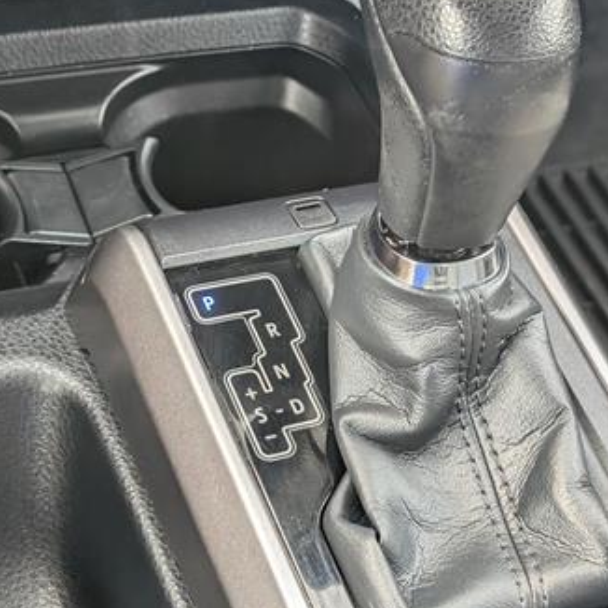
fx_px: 1689
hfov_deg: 20.4
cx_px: 349
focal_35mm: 85
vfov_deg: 20.4
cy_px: 229
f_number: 1.68
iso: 257
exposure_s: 1/385
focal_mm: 6.9
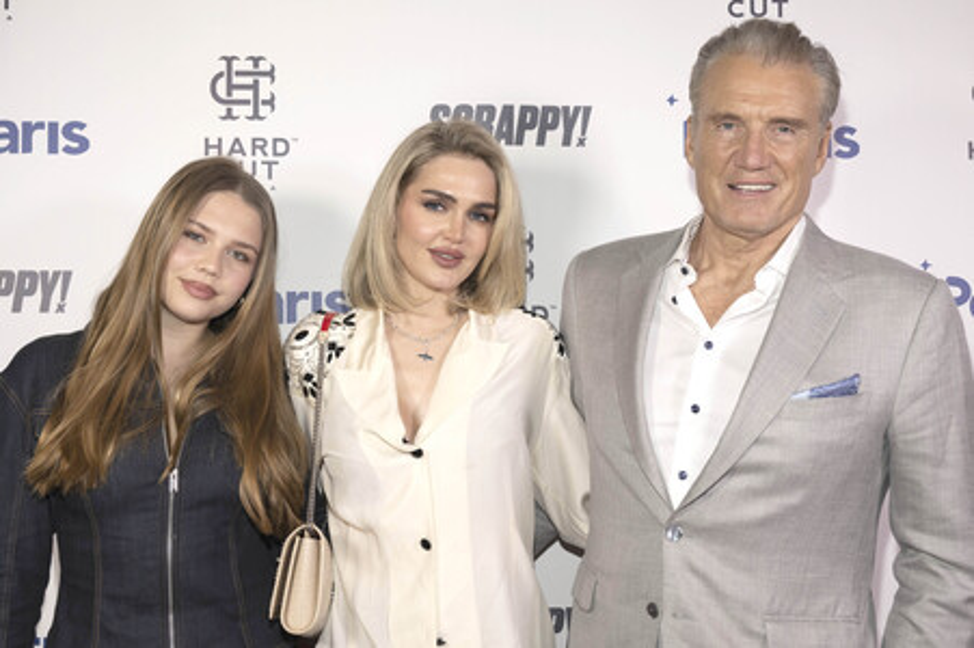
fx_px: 1163
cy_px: 324
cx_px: 487
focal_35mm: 43
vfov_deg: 31.1
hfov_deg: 45.5
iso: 800
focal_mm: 43
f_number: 5
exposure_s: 1/200
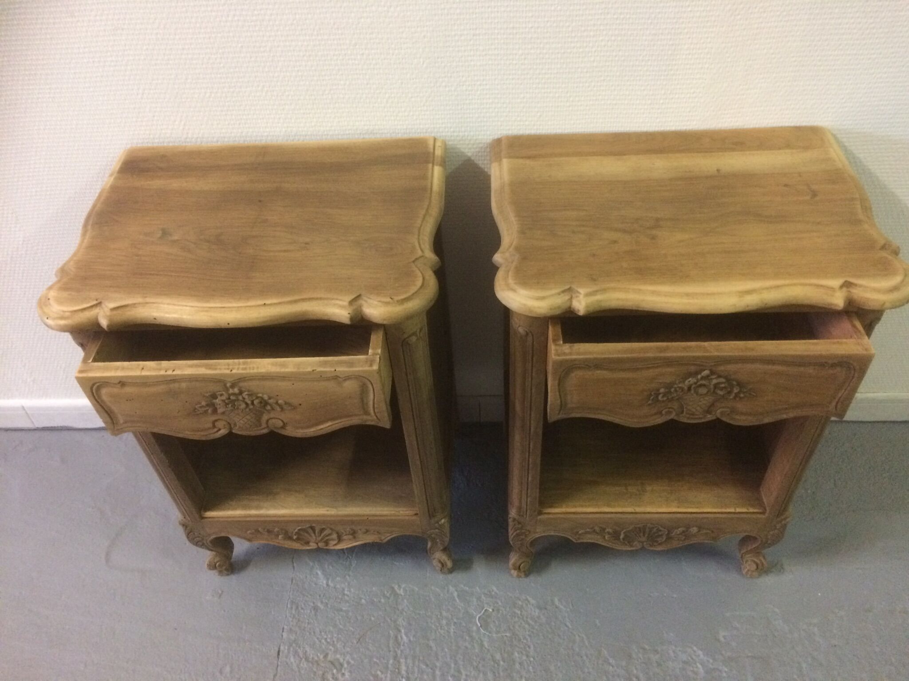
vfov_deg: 48.2
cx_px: 454
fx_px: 762
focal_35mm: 29
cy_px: 340
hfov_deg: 61.7
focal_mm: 4.15
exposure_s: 1/25
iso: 320
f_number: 2.2
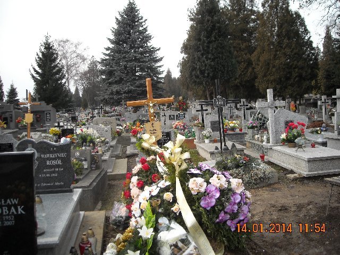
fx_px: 344
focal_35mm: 35
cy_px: 128
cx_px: 170
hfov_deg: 52.6
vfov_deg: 40.7
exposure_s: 1/228
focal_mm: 5.7
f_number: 2.8
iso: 64
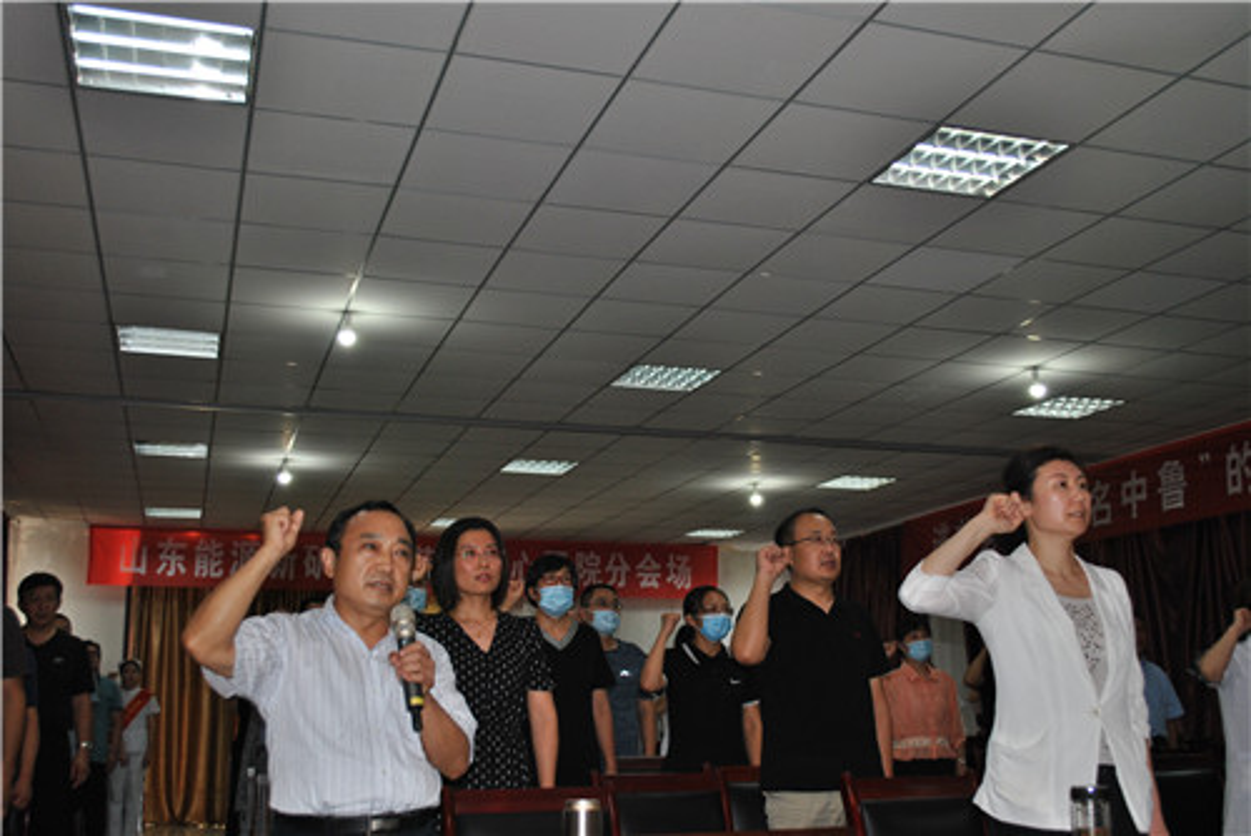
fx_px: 1356
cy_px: 418
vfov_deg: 34.3
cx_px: 626
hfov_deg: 49.5
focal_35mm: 39
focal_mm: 26
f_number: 4.2
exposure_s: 1/60
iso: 200
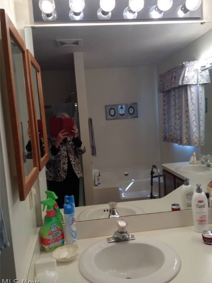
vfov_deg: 54.0
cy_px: 143
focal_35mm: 34
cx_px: 108
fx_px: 278
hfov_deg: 41.8
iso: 32
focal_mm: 3.3
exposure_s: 1/50
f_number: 2.4
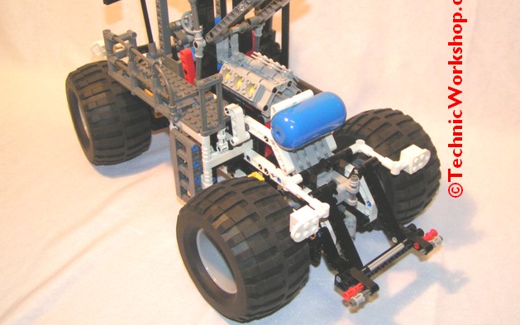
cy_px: 130
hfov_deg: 48.2
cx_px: 260
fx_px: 581
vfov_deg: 31.2
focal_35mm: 41
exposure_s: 1/40
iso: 200
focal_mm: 5.8
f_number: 2.8
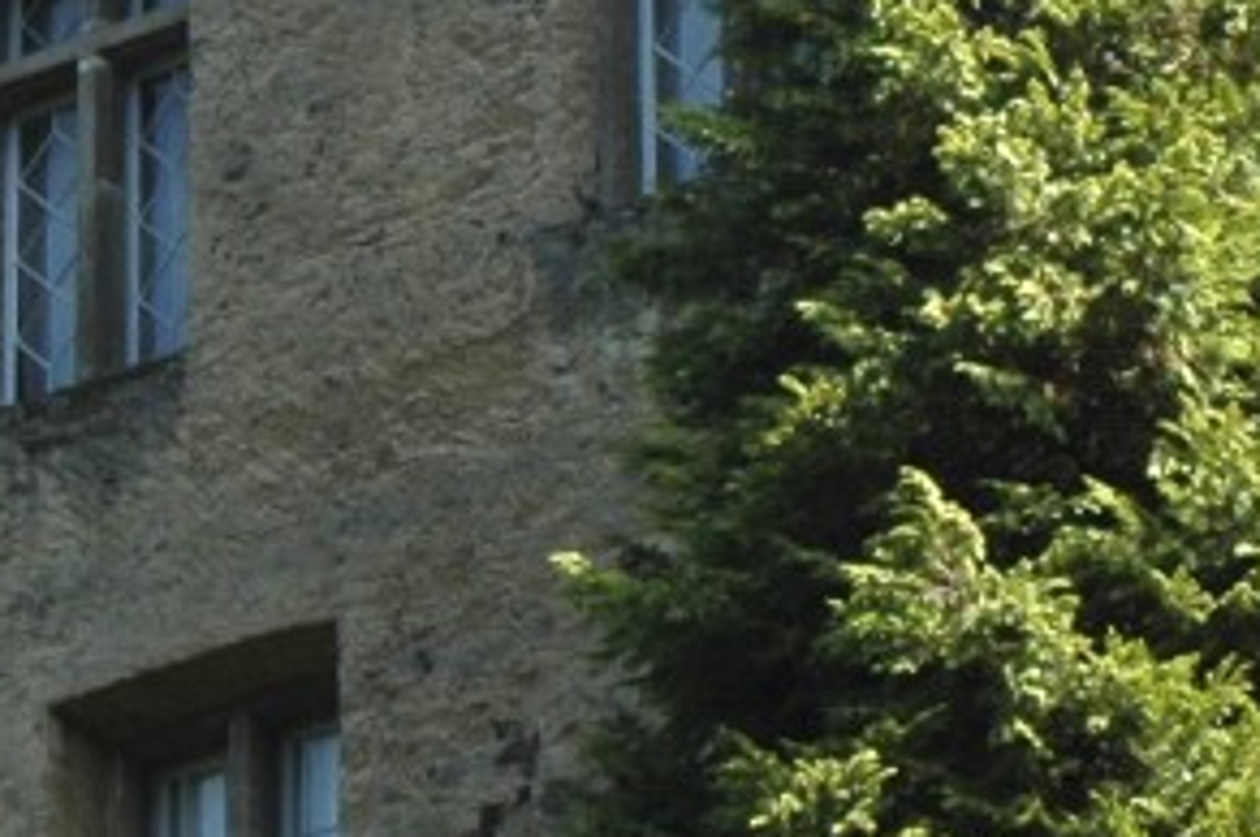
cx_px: -444
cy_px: 388
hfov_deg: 6.4
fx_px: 11082
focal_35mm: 317
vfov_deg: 4.3
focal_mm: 38
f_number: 8
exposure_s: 1/200
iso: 200
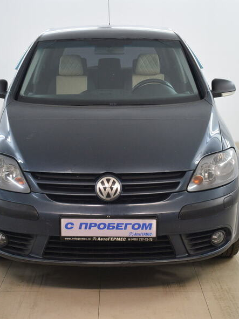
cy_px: 157
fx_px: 587
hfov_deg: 23.0
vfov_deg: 30.4
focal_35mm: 64
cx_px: 107
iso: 1000
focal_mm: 29
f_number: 4.2
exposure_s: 1/100
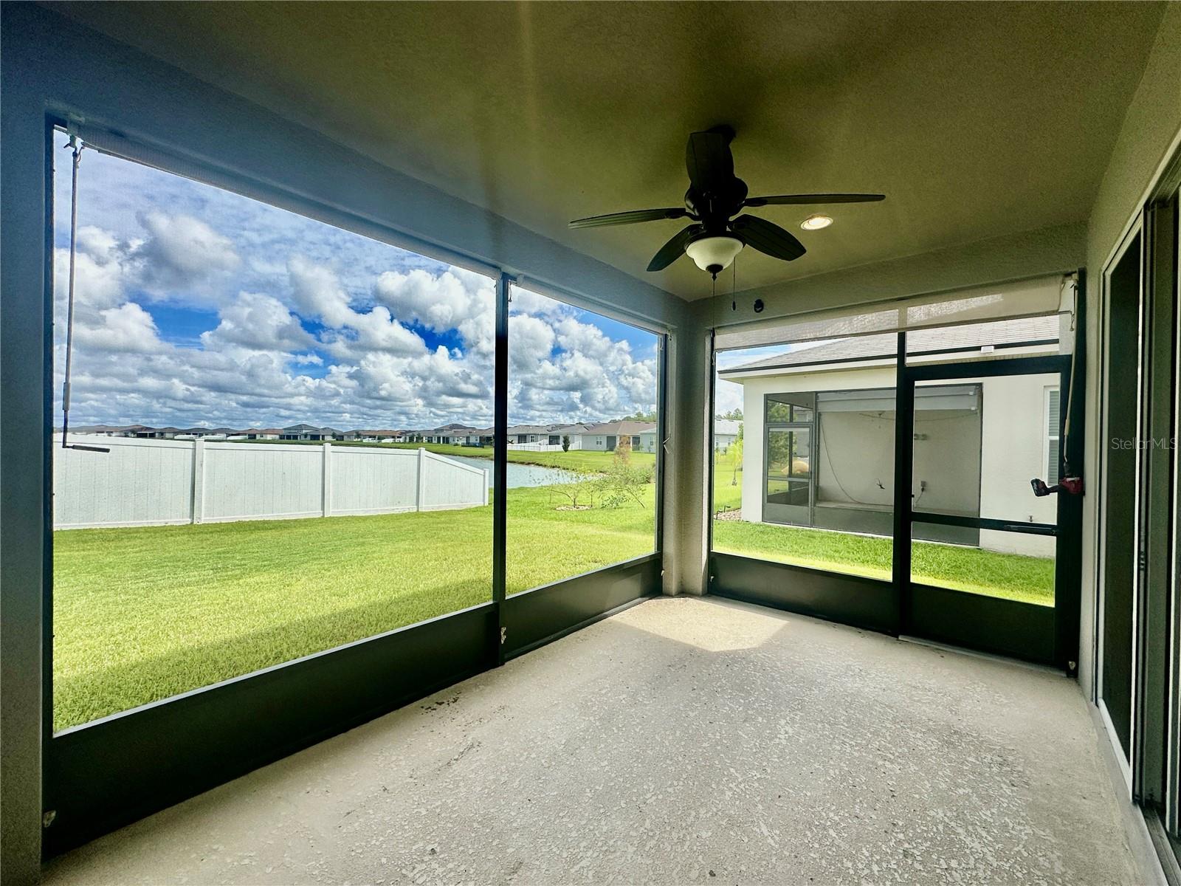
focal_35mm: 14
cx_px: 590
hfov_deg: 102.1
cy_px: 443
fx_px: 478
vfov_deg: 85.7
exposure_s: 1/1825
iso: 50
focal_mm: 2.22
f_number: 2.2
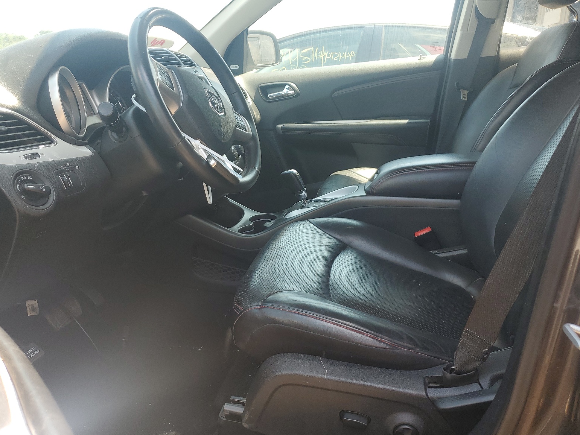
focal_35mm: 27
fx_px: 452
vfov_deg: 51.4
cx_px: 299
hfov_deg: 65.3
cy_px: 223
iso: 50
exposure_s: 1/256
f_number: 1.5
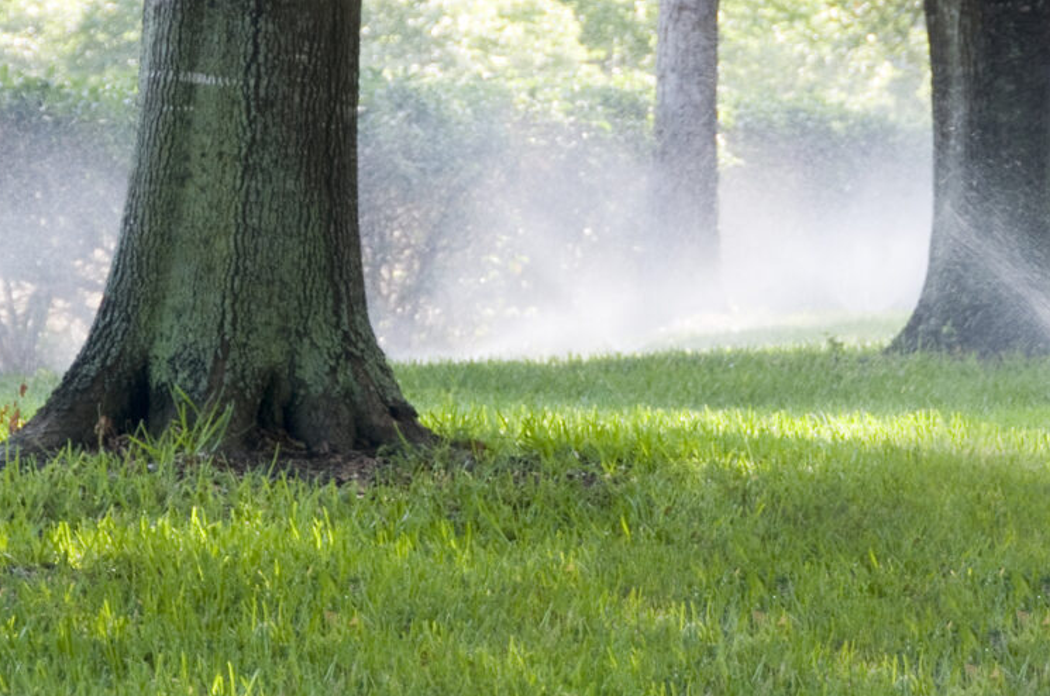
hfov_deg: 6.7
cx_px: 319
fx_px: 8912
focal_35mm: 306
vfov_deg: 4.5
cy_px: 70
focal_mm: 95
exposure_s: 1/125
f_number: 5.6
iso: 200
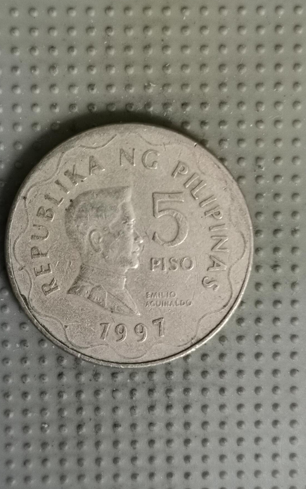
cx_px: 121
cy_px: 245
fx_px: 747
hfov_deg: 23.1
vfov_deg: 36.3
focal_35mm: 56
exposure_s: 1/36
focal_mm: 4.75
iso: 250
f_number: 1.8
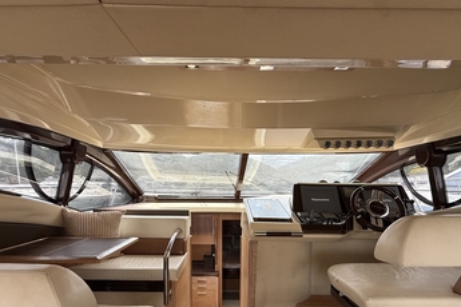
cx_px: 223
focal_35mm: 20
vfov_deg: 59.7
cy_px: 218
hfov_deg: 84.0
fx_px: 256
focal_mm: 2.22
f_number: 2.2
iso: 50
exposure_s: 1/99
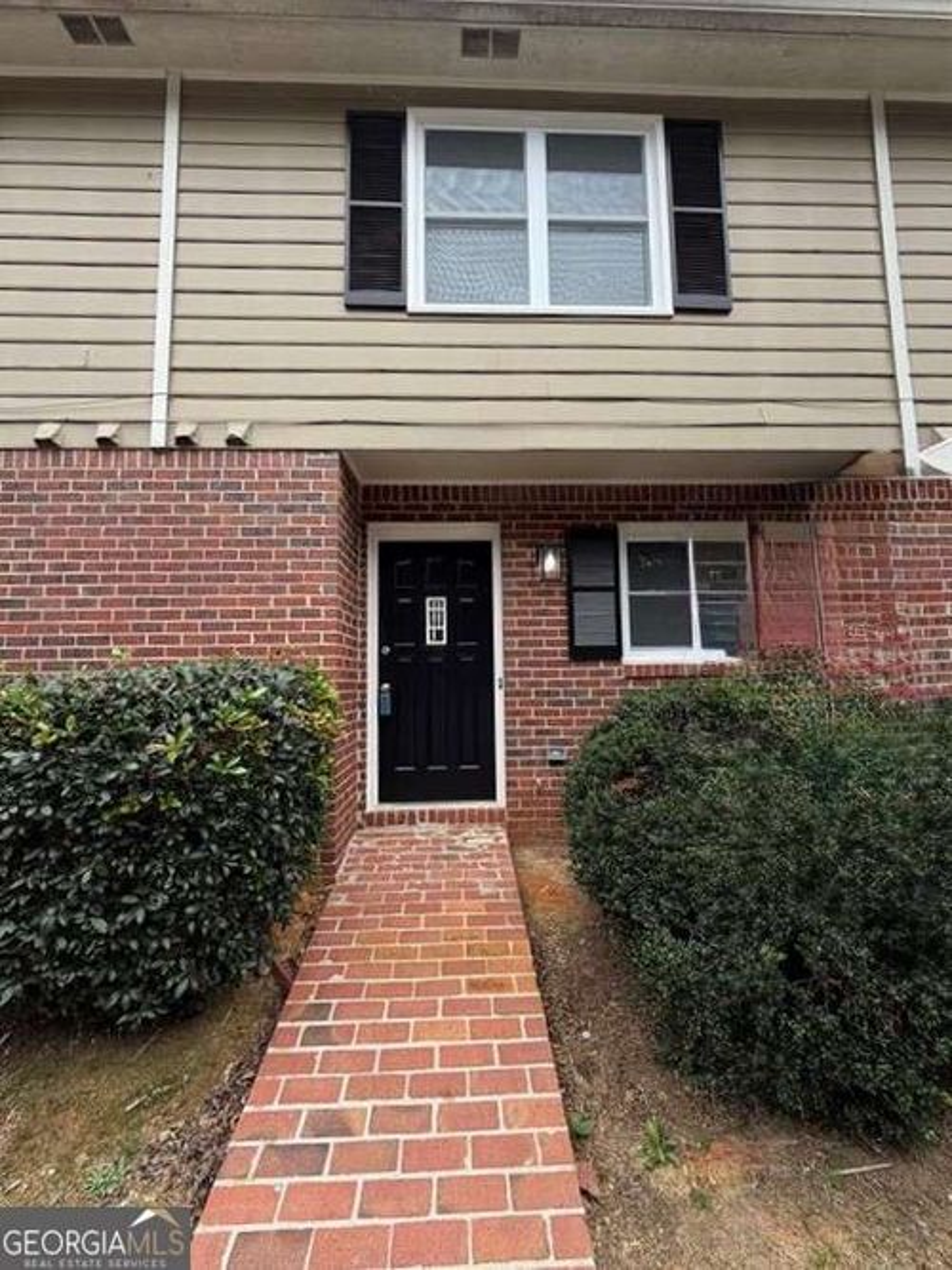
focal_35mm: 14
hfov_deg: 85.7
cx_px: 476
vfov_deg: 102.1
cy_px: 635
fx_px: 514
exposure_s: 1/168
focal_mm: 2.22
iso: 40
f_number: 2.2
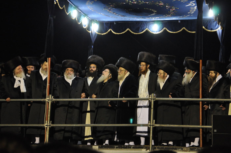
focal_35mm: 129
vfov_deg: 10.6
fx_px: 827
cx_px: 116
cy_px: 76
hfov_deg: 15.9
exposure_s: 1/50
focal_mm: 86
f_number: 5.6
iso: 2000
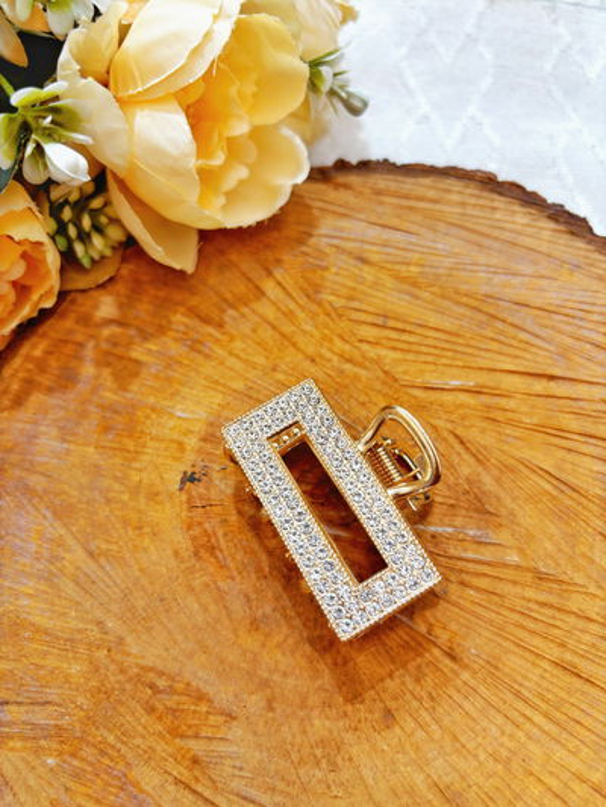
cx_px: 303
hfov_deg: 53.1
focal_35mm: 26
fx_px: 607
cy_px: 404
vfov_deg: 67.3
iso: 64
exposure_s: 1/50
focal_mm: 5.96
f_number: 1.6
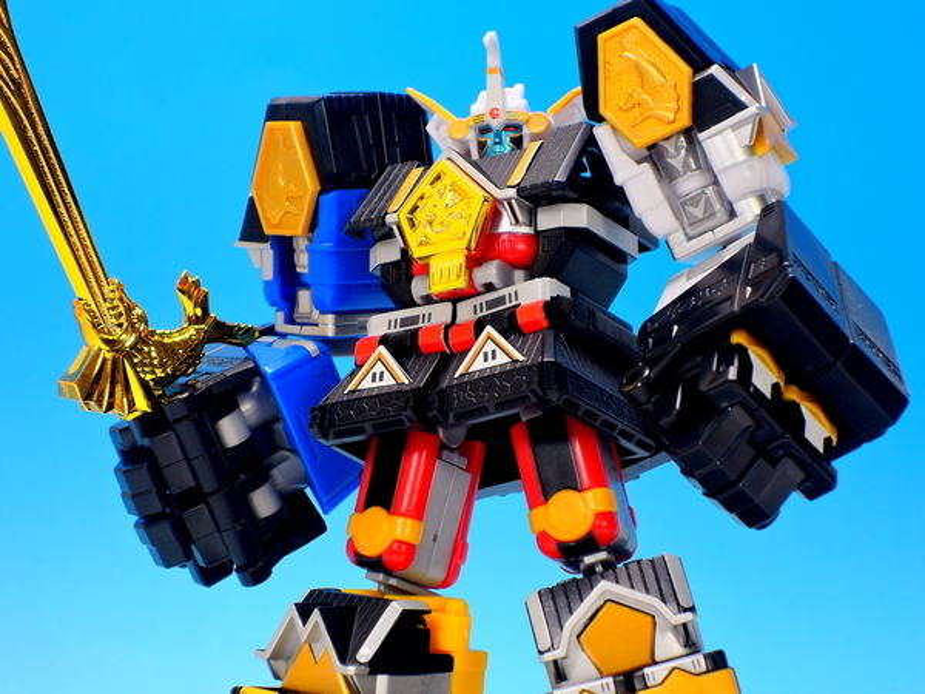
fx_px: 3207
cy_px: 347
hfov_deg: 16.4
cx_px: 462
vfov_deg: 12.3
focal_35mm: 120
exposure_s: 1/1.3
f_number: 5.6
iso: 80
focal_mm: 25.5
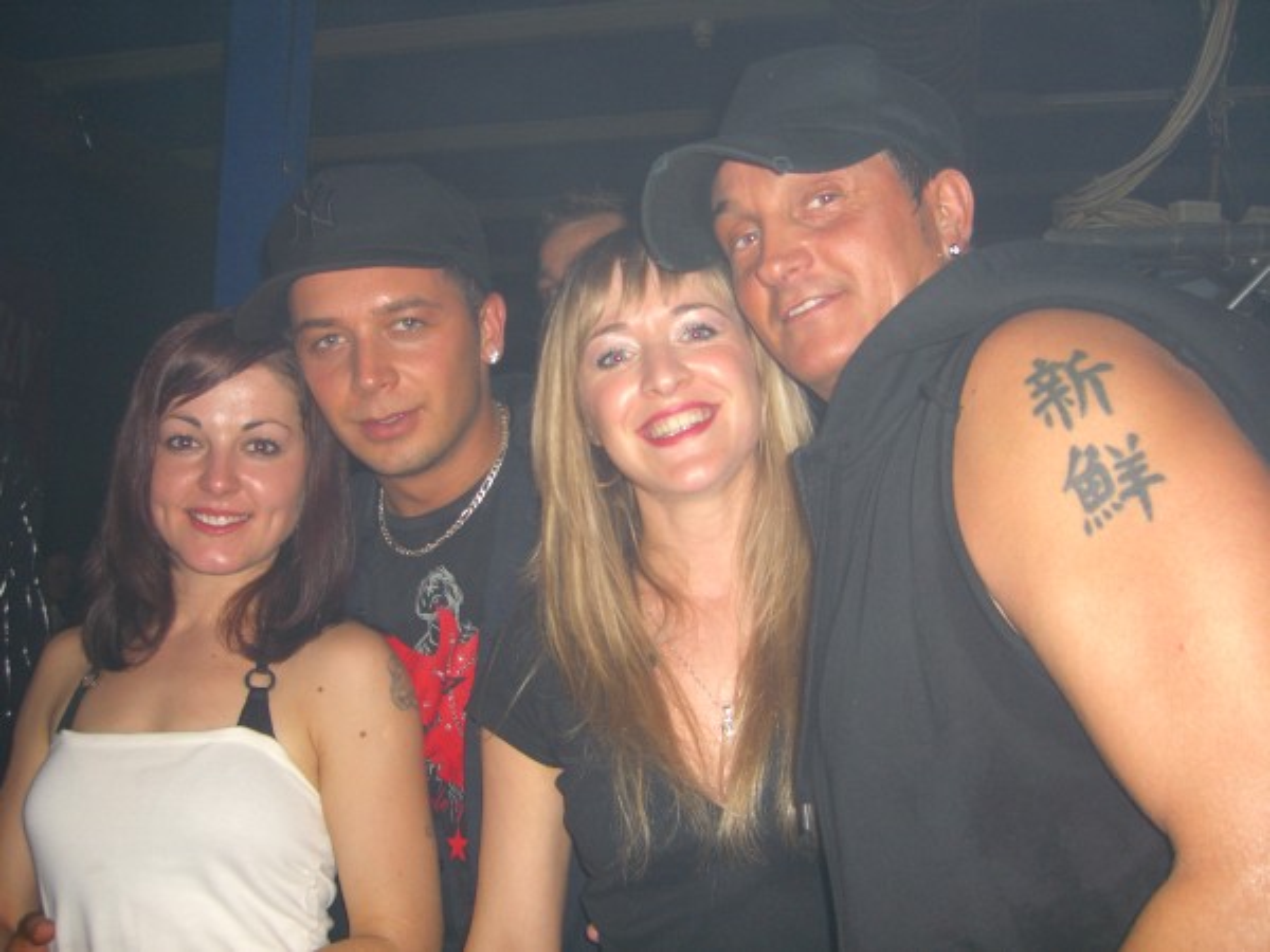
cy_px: 476
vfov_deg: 37.7
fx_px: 1394
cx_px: 635
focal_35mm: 38
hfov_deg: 49.0
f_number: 2.8
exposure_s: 1/60
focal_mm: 7.9
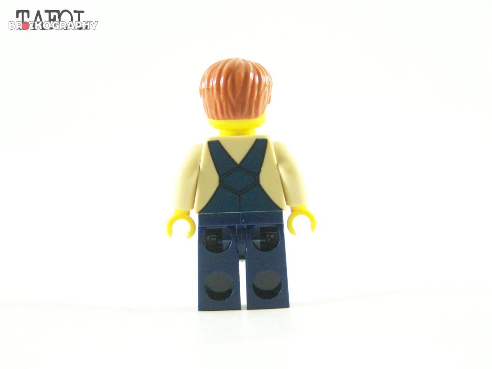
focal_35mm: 117
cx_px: 246
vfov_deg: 12.7
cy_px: 184
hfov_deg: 16.8
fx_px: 1663
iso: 400
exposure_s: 1/60
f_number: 3.2
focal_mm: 19.4
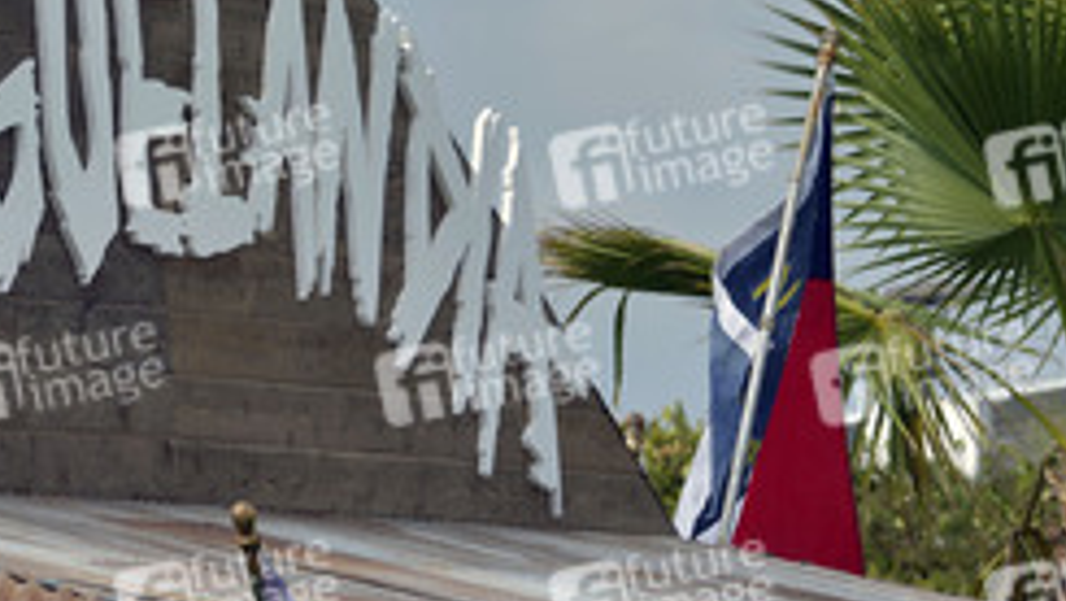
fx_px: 16315
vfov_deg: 2.1
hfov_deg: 3.7
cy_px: 48
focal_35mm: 577
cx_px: 109
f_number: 13
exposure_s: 1/250
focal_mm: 300
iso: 160
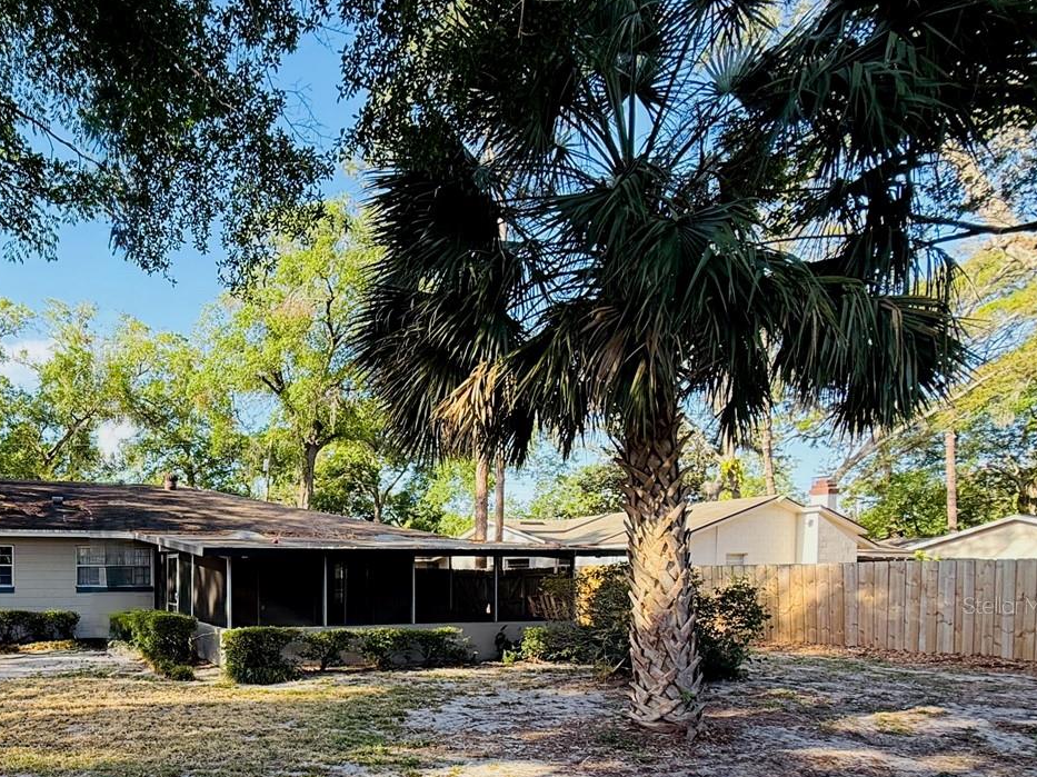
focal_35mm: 24
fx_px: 719
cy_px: 605
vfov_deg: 53.5
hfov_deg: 64.0
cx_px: 179
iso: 64
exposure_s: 1/285
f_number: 2.2
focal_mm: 2.22
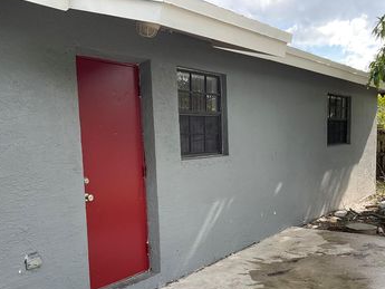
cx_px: 218
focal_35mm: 42
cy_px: 200
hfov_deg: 44.7
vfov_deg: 34.0
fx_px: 467
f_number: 1.8
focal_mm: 3
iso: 16
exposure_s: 1/428
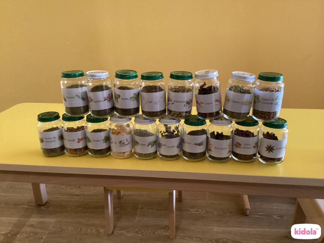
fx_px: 290
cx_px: 162
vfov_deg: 45.4
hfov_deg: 58.4
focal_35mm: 31
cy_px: 122
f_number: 2.4
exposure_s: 1/25
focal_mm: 3.3
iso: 640
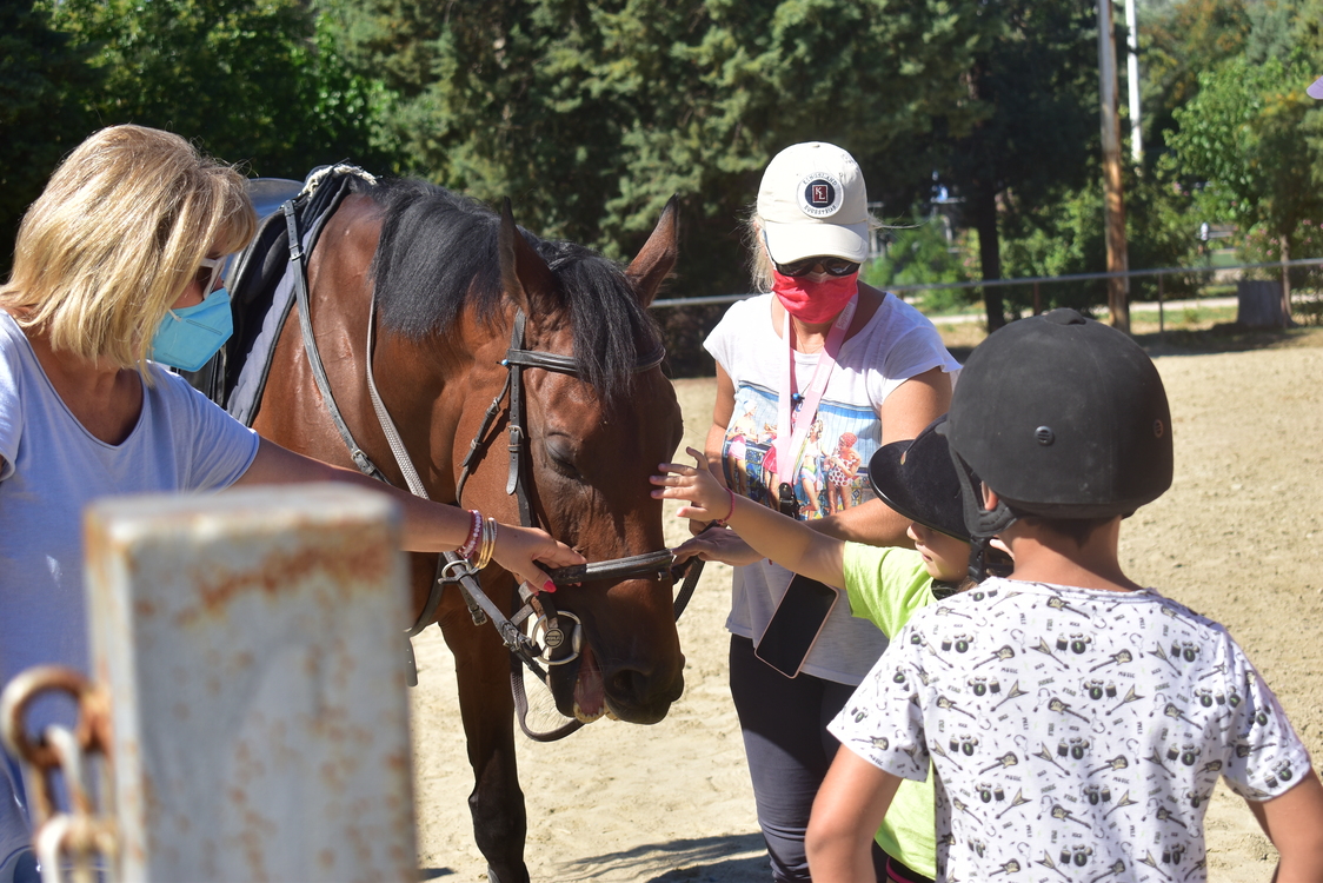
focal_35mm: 69
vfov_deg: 19.7
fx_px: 2536
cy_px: 442
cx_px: 662
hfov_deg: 29.2
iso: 100
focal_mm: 46
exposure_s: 1/400
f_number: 5.3
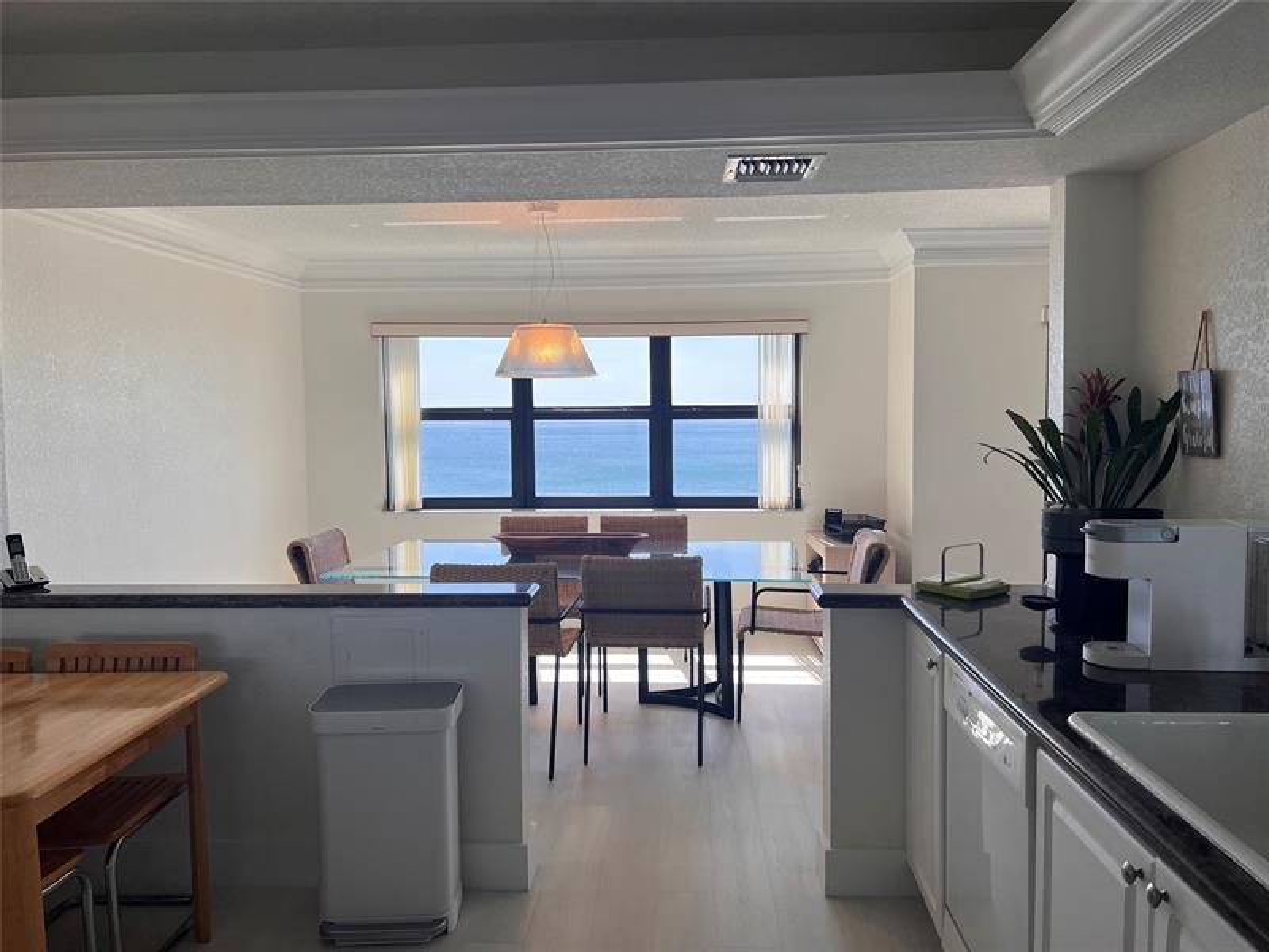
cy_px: 476
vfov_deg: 53.1
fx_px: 953
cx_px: 634
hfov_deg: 67.3
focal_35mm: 26
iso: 50
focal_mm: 5.7
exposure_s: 1/389
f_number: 1.5
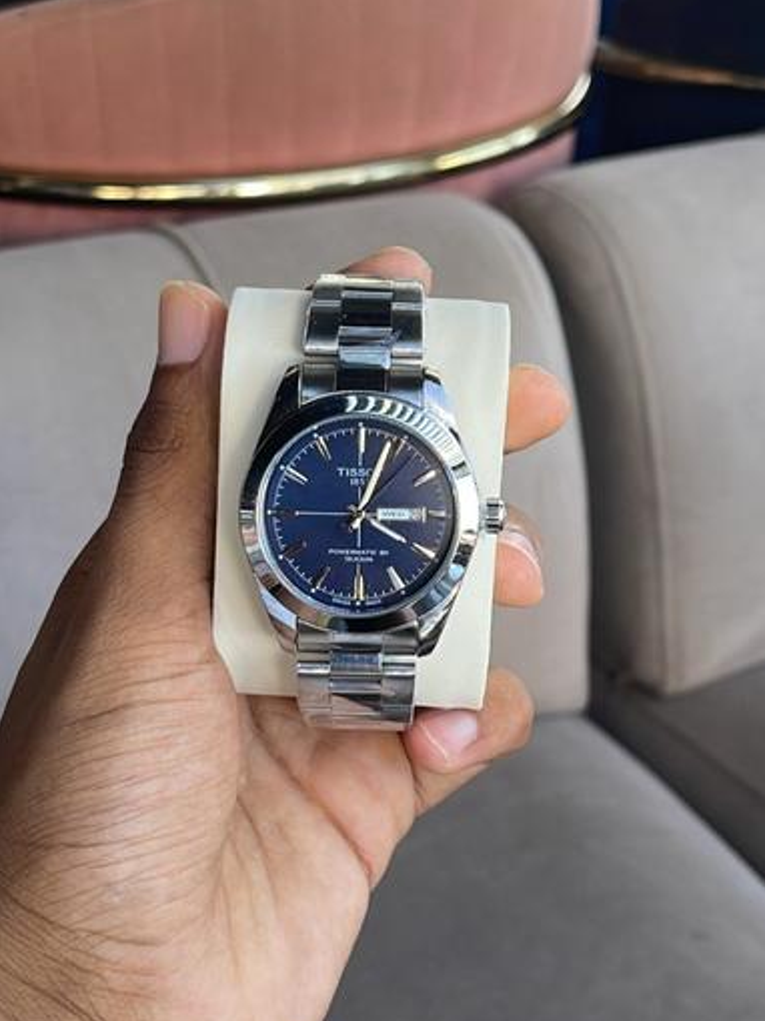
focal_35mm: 32
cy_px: 498
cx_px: 353
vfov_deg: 56.8
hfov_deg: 44.1
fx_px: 944
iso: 32
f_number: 1.6
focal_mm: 5.1
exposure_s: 1/104
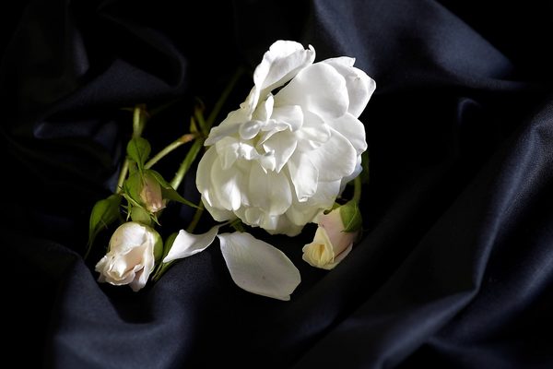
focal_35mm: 100
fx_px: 1536
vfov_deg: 13.7
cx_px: 276
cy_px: 184
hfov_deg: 20.4
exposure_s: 13
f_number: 9
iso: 100
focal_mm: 100
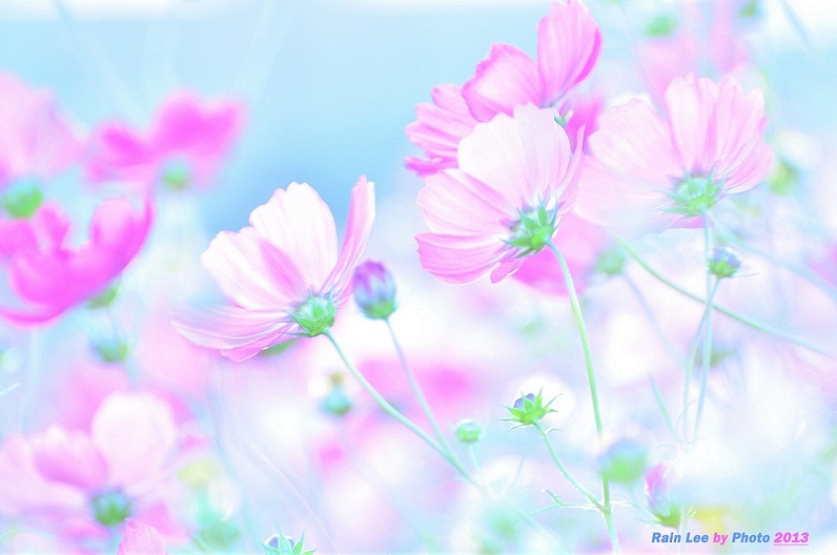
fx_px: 8356
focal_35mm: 360
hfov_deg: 5.7
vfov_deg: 3.8
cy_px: 278
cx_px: 418
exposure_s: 1/80
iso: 200
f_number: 5.3
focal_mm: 240
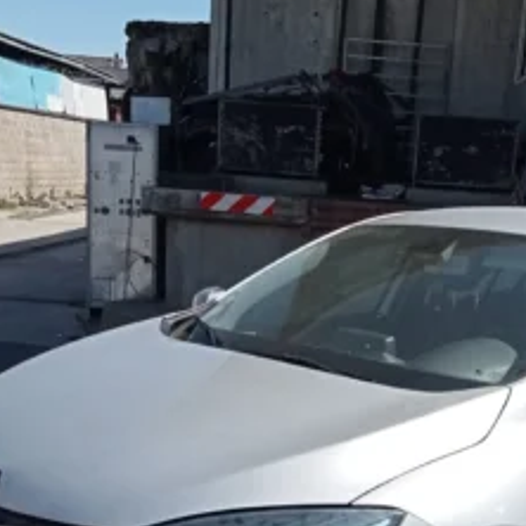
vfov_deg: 25.1
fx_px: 1152
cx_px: 339
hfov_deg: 25.6
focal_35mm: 67
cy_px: 457
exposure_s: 1/1340
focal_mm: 3.46
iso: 104
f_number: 2.2
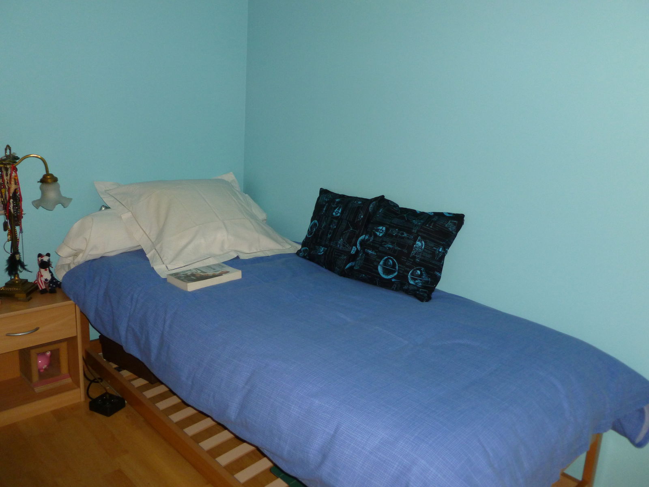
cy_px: 244
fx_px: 525
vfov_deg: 49.7
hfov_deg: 63.4
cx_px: 324
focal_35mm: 28
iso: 200
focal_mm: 5
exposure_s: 1/60
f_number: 3.3
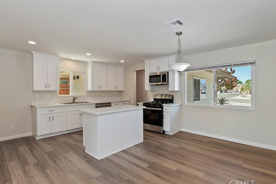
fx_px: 130
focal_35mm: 17
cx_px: 154
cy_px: 83
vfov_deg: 70.3
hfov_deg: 92.9
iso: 160
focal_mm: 10
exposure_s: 1/30
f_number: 8
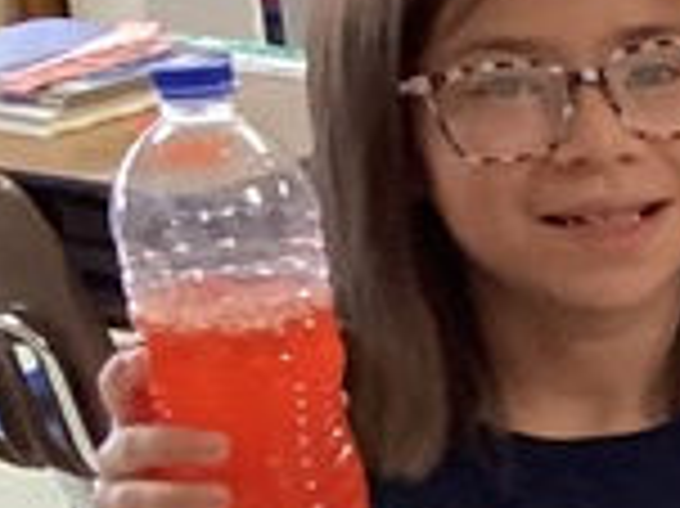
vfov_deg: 7.0
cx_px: 2081
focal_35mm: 210
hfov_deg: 8.0
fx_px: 4122
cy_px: 719
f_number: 2.4
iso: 320
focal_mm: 3.3
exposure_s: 1/60
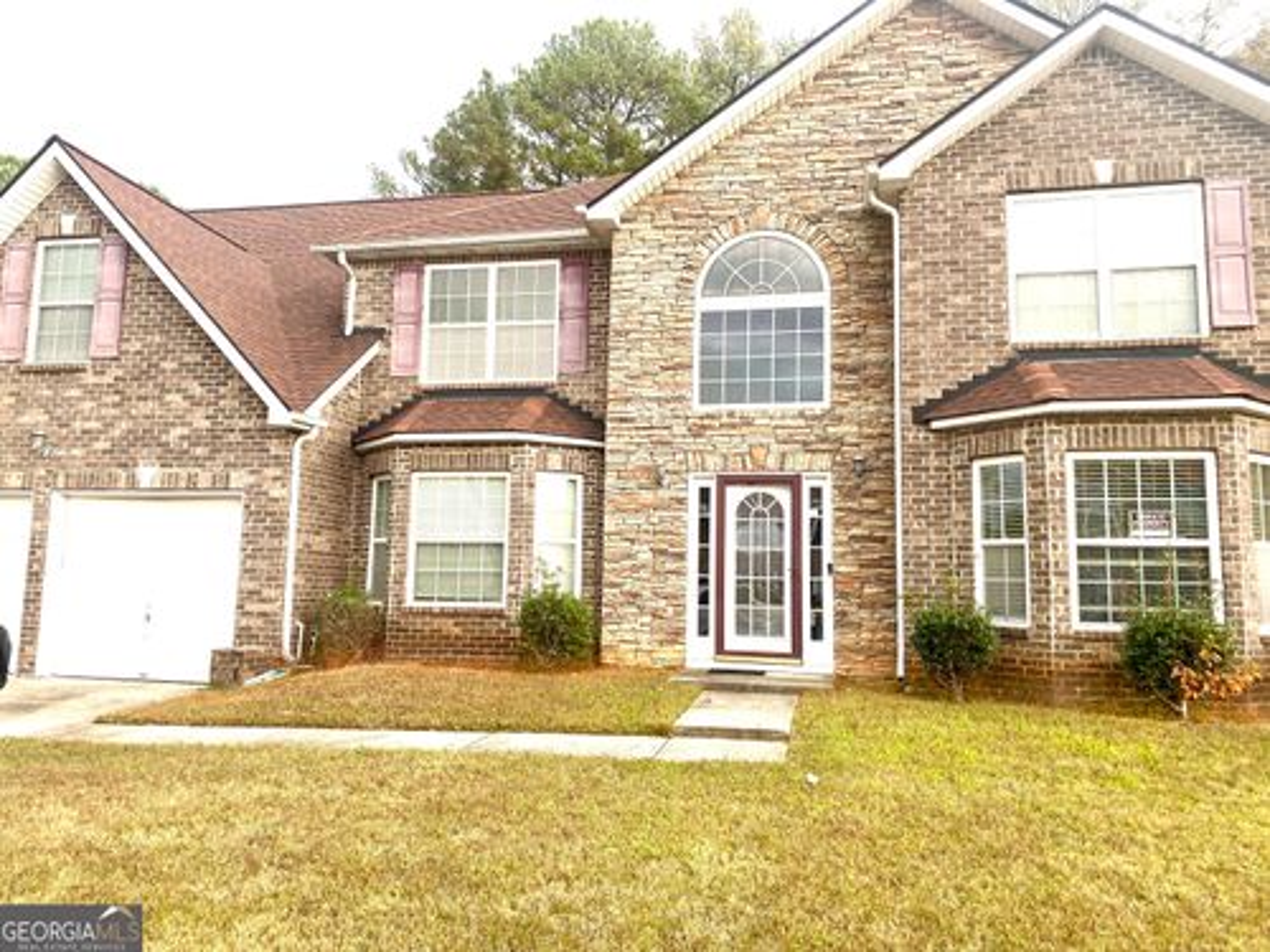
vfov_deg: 53.1
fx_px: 954
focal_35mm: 26
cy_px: 476
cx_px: 635
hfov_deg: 67.3
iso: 40
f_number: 1.8
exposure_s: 1/121
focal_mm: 4.25
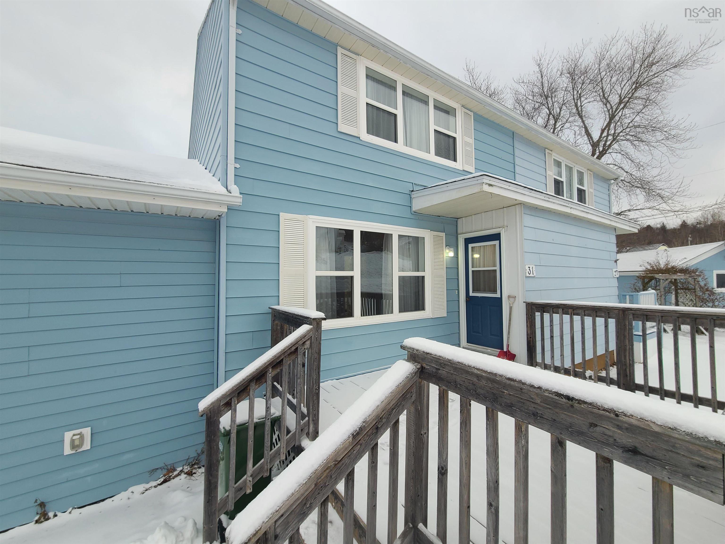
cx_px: 362
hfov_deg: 106.2
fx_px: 272
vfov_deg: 89.9
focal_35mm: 13
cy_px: 272
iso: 50
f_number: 2.2
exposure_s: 1/144
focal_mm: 2.2
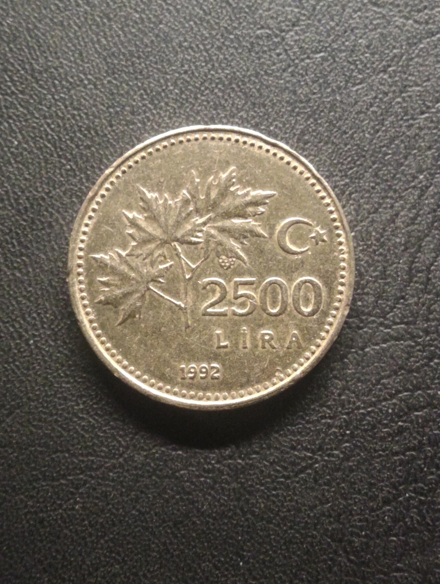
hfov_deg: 29.2
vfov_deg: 38.1
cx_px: 220
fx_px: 845
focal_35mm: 50
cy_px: 292
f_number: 2.2
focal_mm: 3.42
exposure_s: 1/33.3
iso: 1250
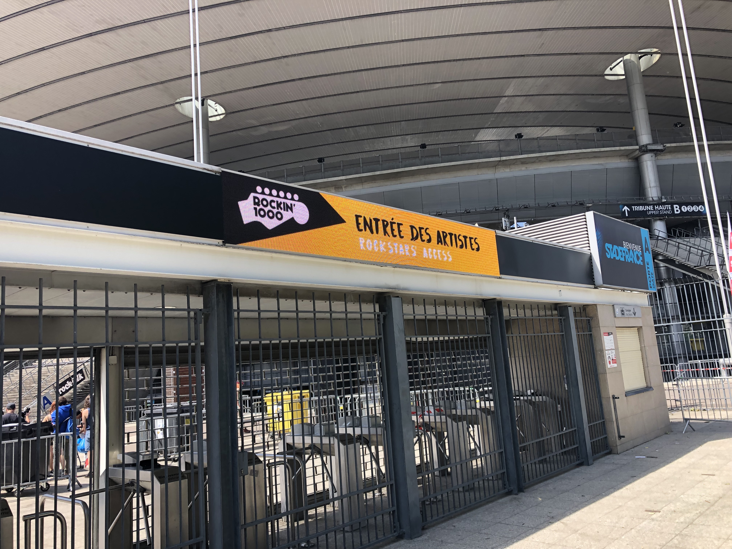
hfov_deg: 63.4
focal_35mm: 28
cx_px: 366
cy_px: 274
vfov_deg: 49.7
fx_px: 592
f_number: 1.8
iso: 20
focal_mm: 3.99
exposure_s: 1/600
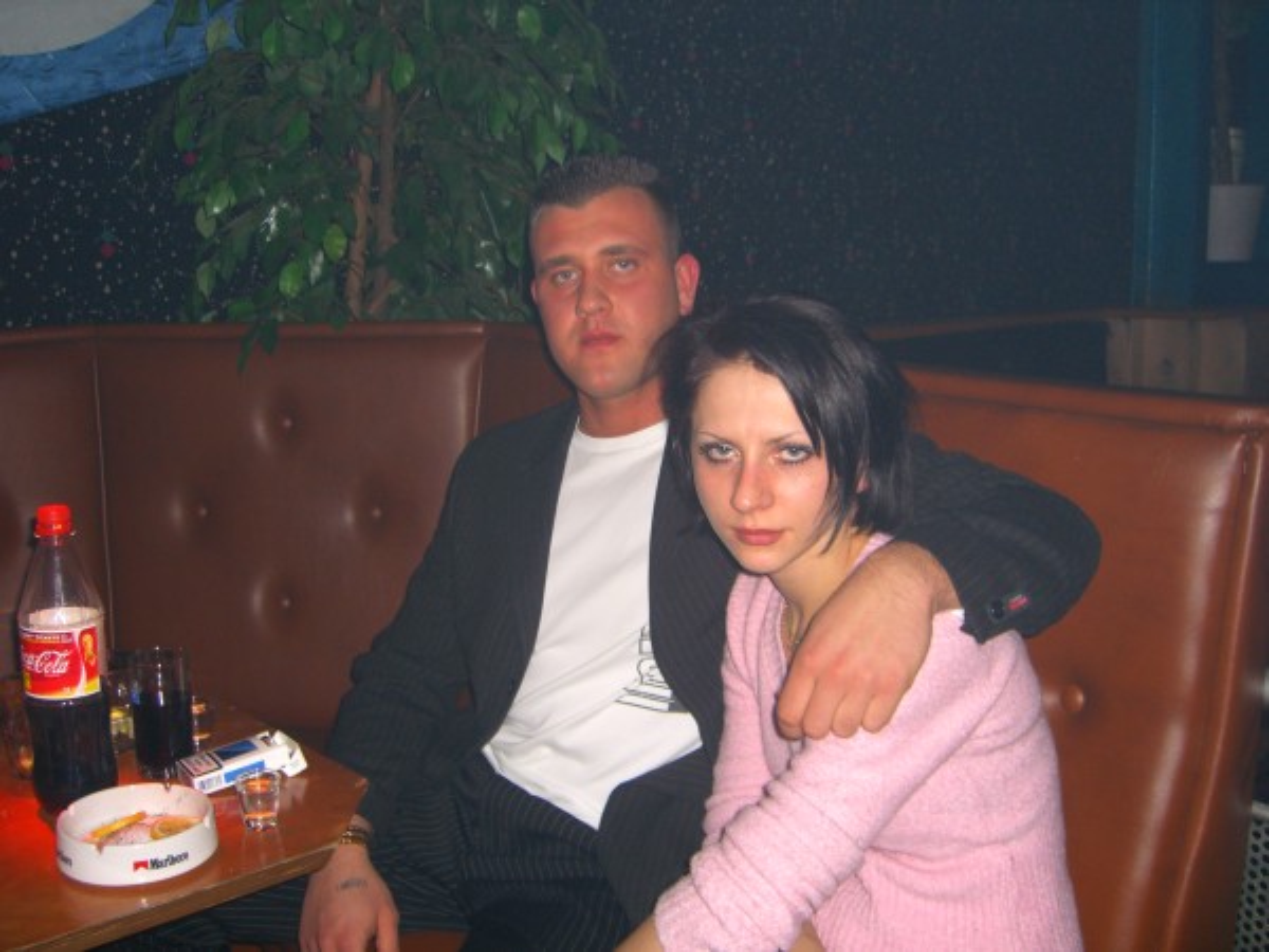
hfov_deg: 49.0
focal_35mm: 38
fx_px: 1393
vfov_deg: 37.7
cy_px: 476
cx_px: 634
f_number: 2.8
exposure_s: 1/60
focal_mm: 7.9
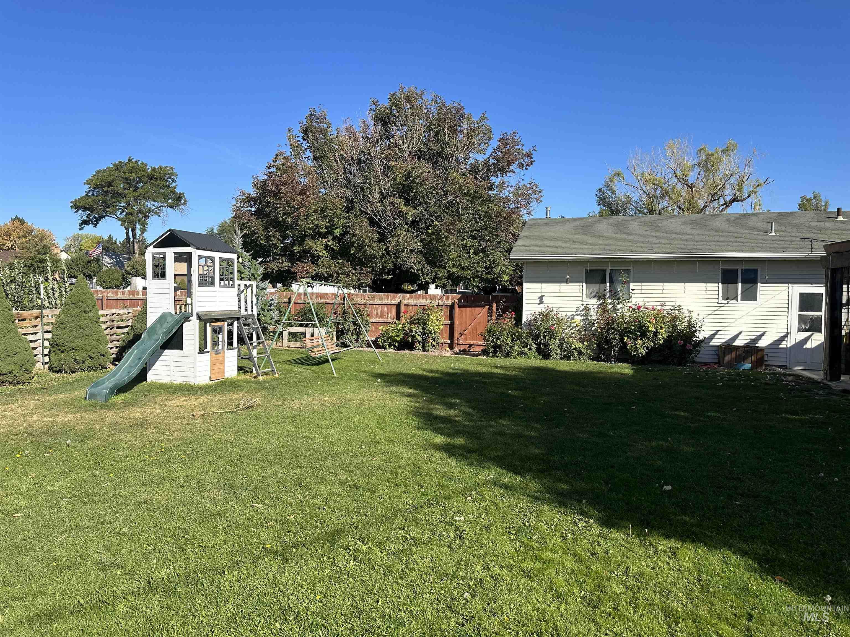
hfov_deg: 71.6
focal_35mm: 24
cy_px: 318
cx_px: 425
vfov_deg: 56.8
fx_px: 589
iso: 80
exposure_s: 1/3472
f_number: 1.78
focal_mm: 6.86
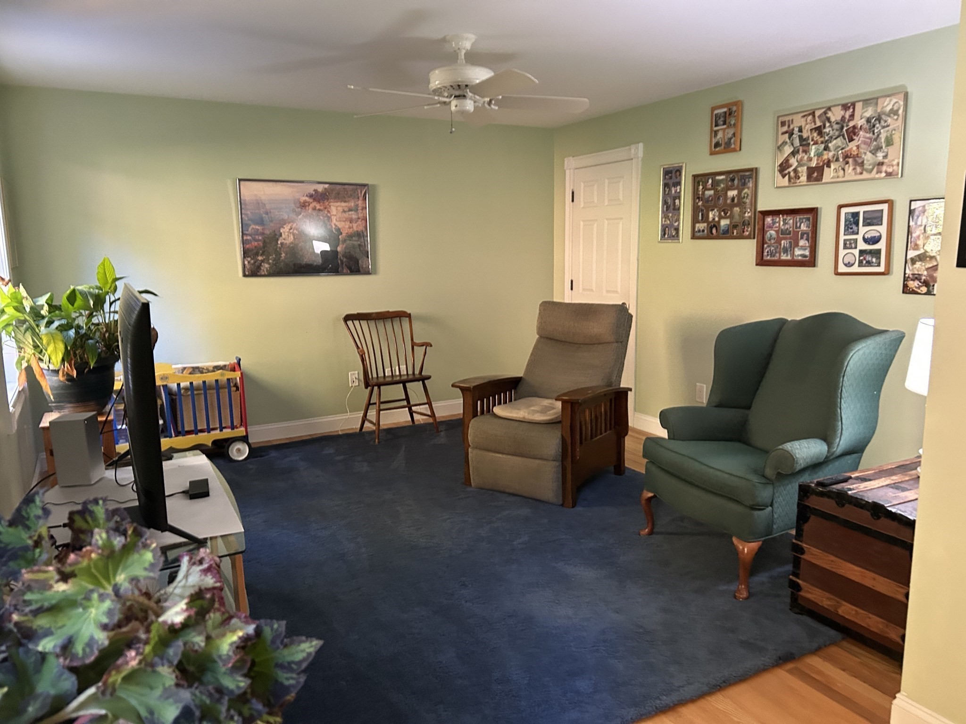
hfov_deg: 67.3
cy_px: 362
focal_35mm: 26
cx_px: 483
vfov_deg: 53.1
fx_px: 726
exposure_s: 1/60
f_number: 1.5
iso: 400
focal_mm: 5.7
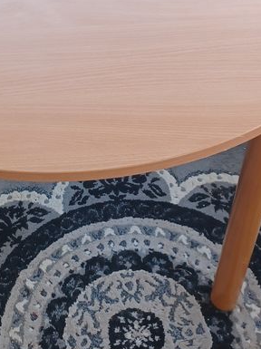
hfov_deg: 22.3
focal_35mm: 65
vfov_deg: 29.7
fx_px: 655
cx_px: 53
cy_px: 129
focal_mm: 4.6
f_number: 1.8
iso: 80
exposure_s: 1/50
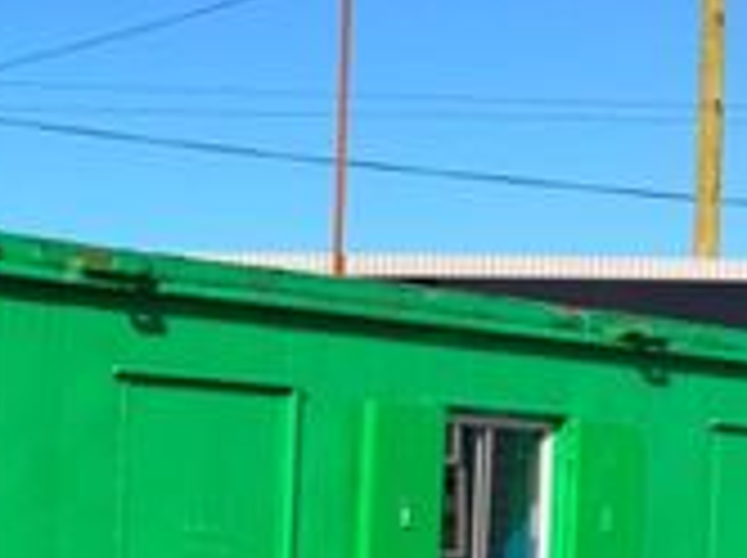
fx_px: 1875
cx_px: -158
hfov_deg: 21.0
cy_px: 572
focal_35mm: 87
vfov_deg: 16.5
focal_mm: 6.76
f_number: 1.78
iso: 80
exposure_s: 1/4405
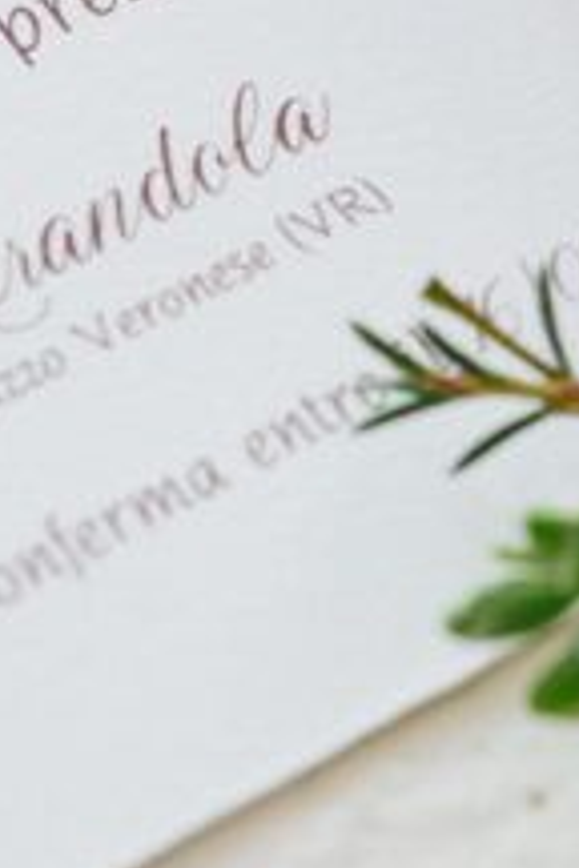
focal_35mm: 237
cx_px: 549
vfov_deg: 8.6
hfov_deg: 5.8
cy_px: 44
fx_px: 5717
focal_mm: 50
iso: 800
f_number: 5
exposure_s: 1/125
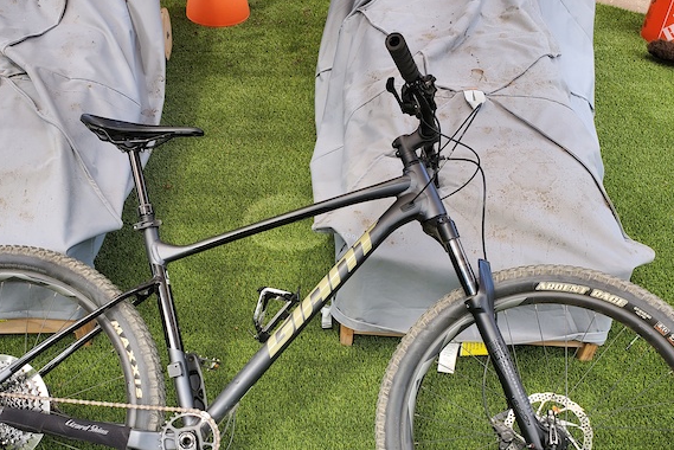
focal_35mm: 38
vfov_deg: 34.7
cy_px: 303
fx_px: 712
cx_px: 307
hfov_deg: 50.6
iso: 50
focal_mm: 4.3
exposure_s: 1/120
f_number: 2.4
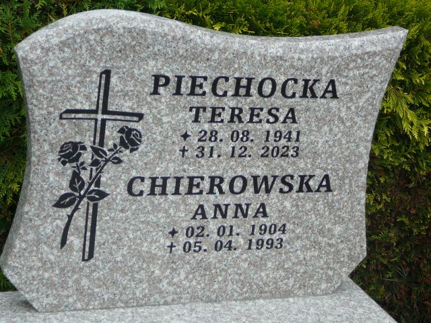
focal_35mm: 77
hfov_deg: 25.3
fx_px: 959
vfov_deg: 19.1
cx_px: 216
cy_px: 162
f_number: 3.7
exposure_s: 1/400
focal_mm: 11.5
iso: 80
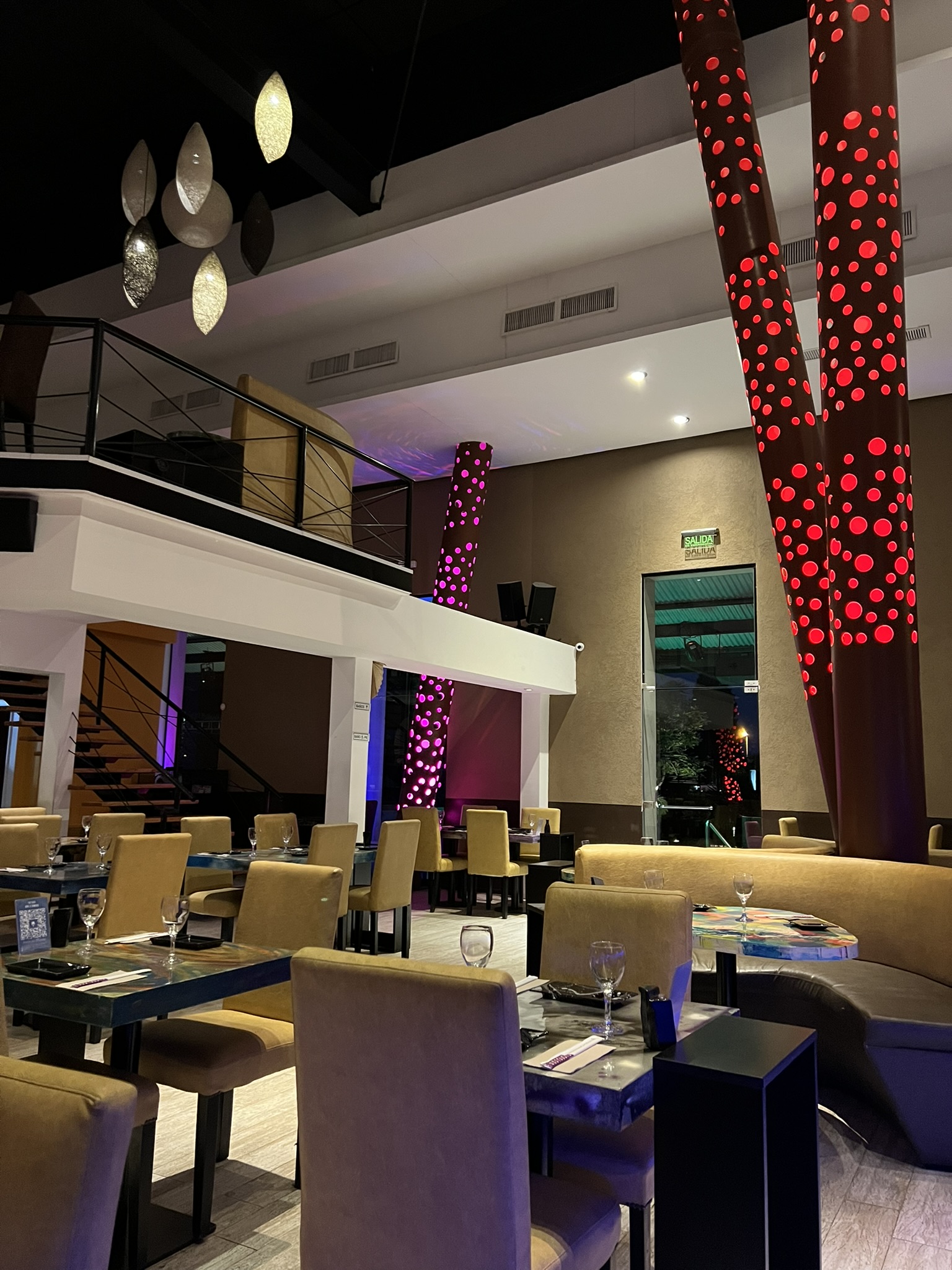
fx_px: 953
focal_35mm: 26
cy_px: 635
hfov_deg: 53.1
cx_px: 476
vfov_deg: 67.3
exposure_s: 1/33
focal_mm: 5.7
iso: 500
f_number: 1.5
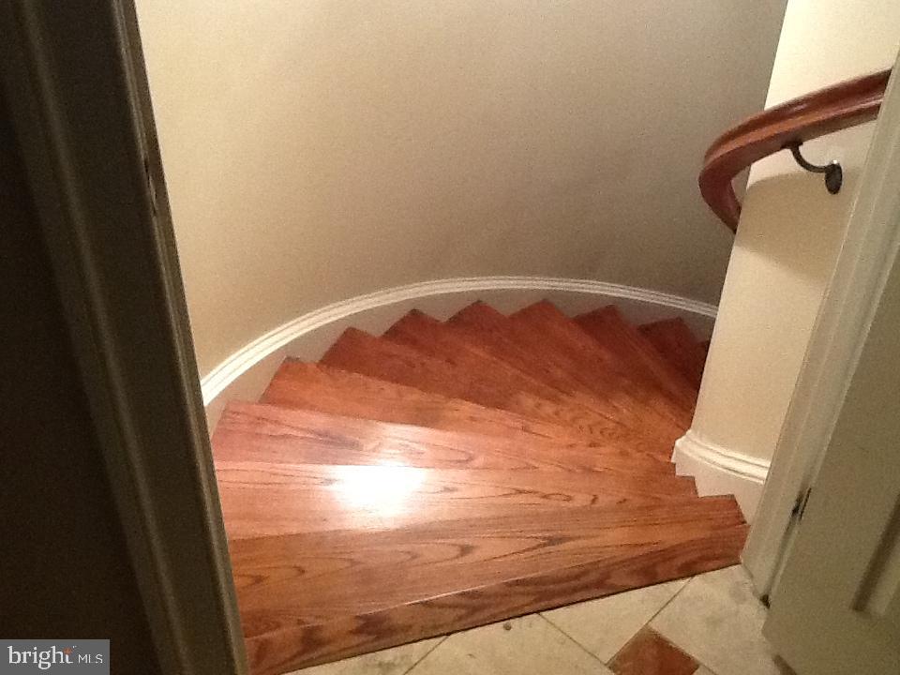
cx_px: 450
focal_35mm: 44
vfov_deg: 32.9
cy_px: 338
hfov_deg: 42.9
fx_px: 1144
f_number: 2.4
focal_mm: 2.03
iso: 250
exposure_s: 1/30
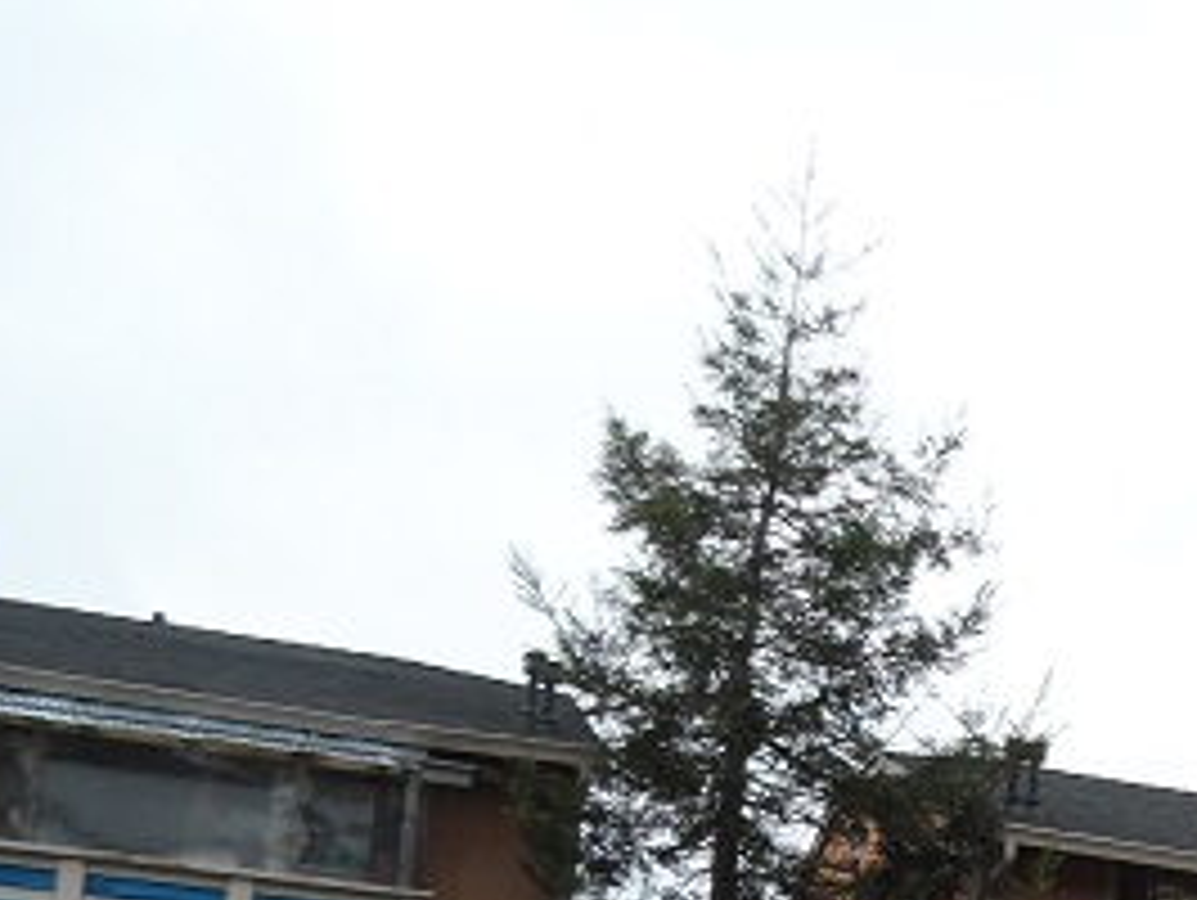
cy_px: 1132
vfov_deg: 20.8
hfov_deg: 25.9
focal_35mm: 65
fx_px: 2250
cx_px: 1516
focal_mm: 4.5
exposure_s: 1/250
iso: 80
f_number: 2.5
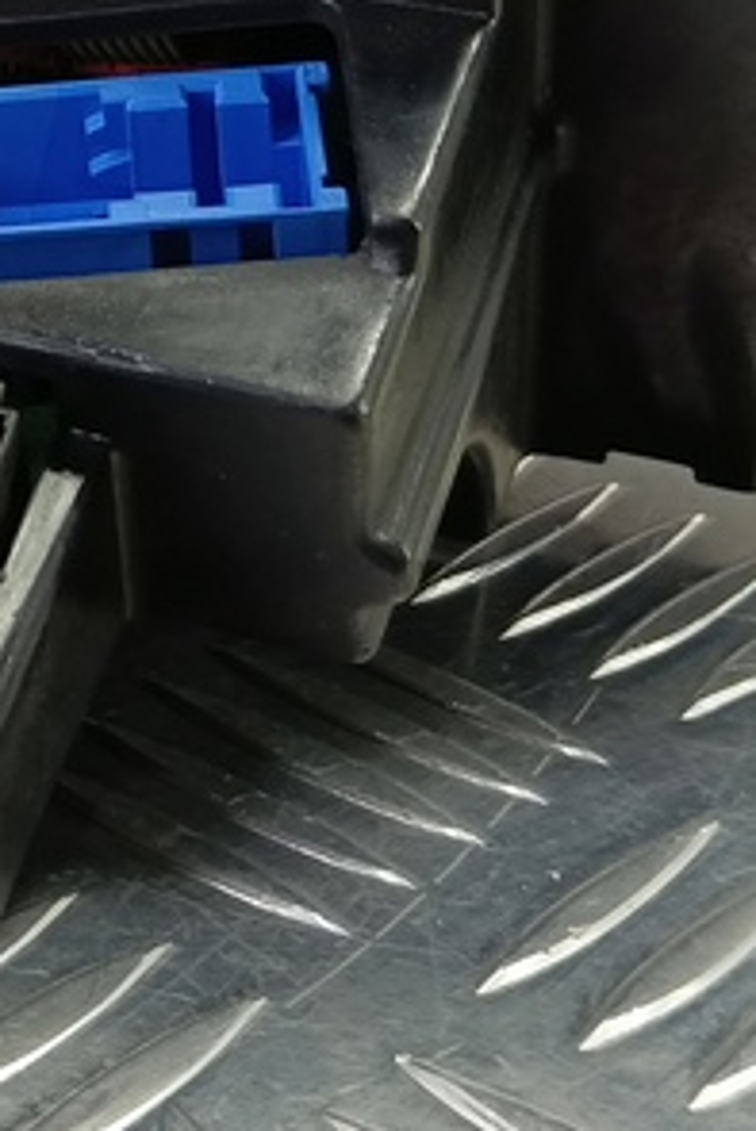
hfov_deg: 15.2
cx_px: -380
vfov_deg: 23.6
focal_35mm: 83
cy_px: 50
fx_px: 2611
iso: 180
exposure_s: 1/50
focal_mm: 4.11
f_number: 1.6
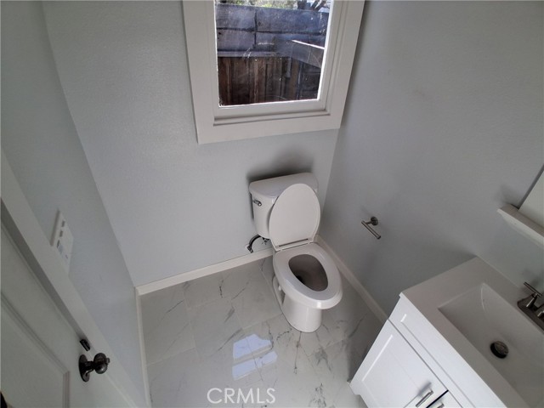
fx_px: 267
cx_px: 272
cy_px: 204
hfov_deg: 91.0
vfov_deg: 74.7
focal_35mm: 17
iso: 50
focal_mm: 1.4
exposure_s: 1/120
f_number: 2.2
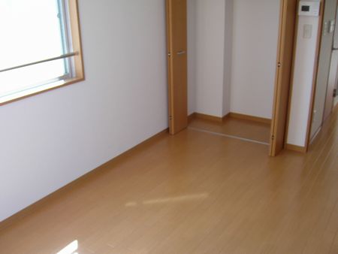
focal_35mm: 36
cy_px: 127
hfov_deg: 51.3
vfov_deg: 39.7
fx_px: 352
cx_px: 169
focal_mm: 60
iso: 80
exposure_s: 1/60
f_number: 2.8
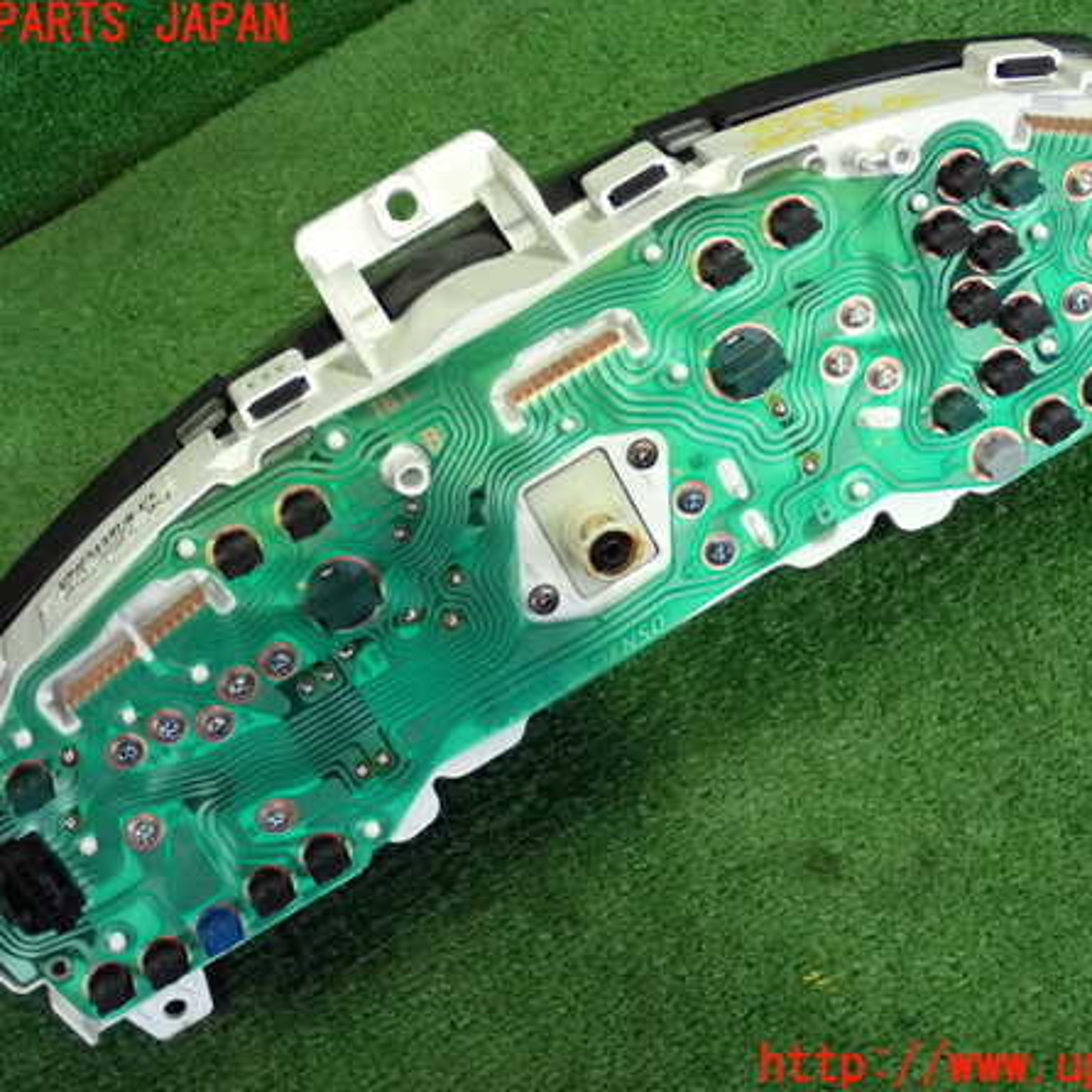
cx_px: 578
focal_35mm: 69
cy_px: 546
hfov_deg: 25.0
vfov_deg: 25.0
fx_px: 2463
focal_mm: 10.35
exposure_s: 1/125
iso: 2000
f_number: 3.5
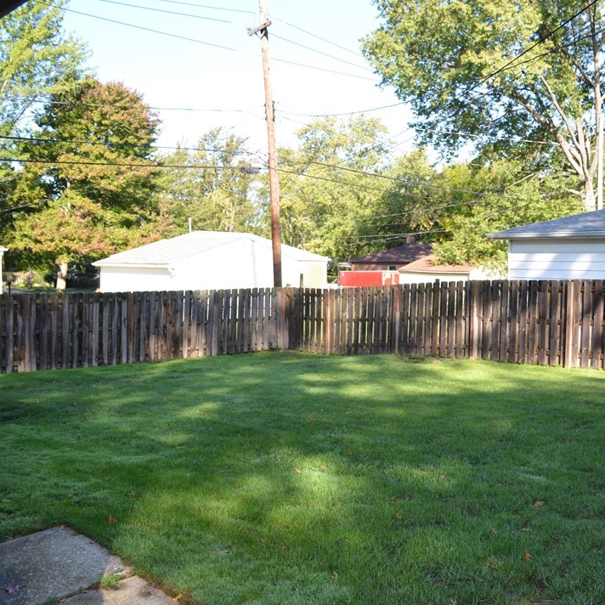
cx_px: 373
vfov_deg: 47.2
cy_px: 303
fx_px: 692
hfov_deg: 46.9
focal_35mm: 35
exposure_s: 1/200
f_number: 3.5
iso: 100
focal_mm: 18
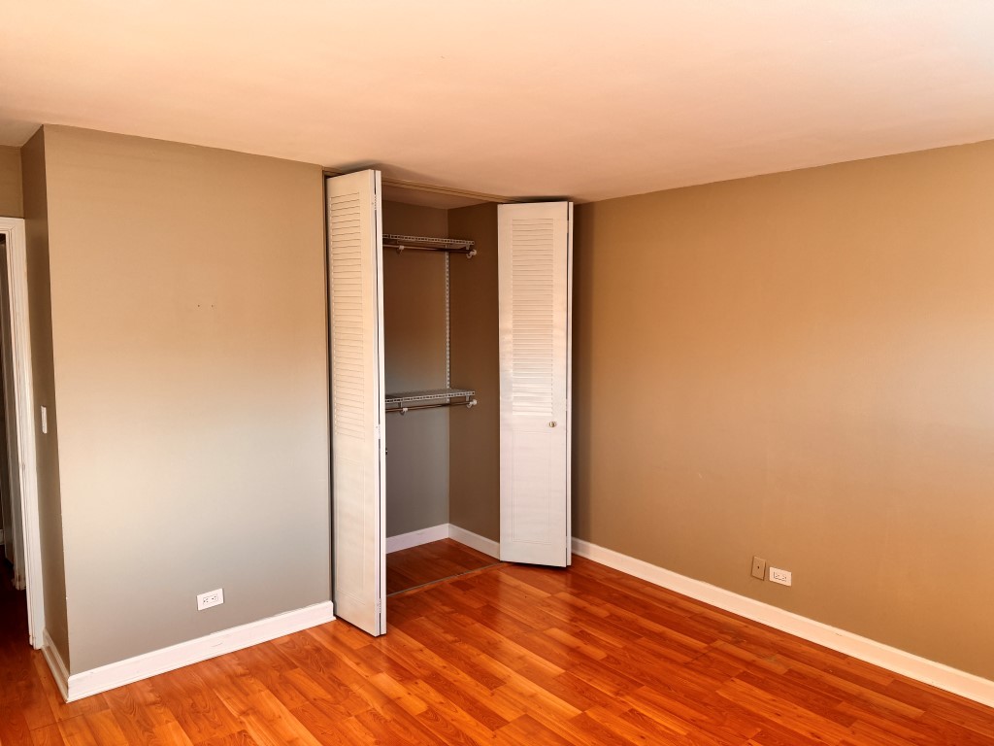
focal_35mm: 24
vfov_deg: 56.8
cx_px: 497
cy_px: 373
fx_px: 689
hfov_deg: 71.6
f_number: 1.78
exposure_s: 1/121
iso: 160
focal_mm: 6.86
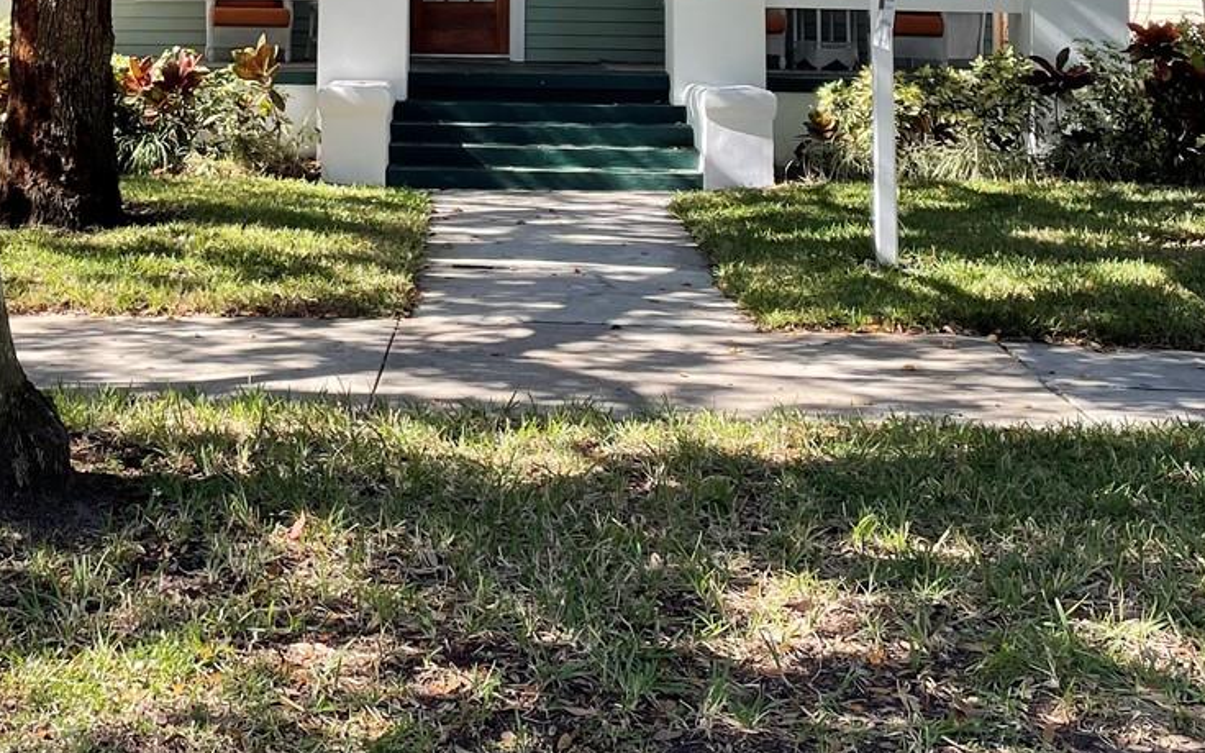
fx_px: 1970
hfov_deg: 33.4
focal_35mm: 60
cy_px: -116
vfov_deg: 20.4
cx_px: 326
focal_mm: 4.2
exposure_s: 1/600
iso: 32
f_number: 1.6
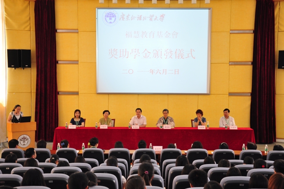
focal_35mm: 57
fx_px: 449
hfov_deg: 35.1
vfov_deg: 23.7
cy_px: 94
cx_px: 142
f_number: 5
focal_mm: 38
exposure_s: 1/15
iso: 400
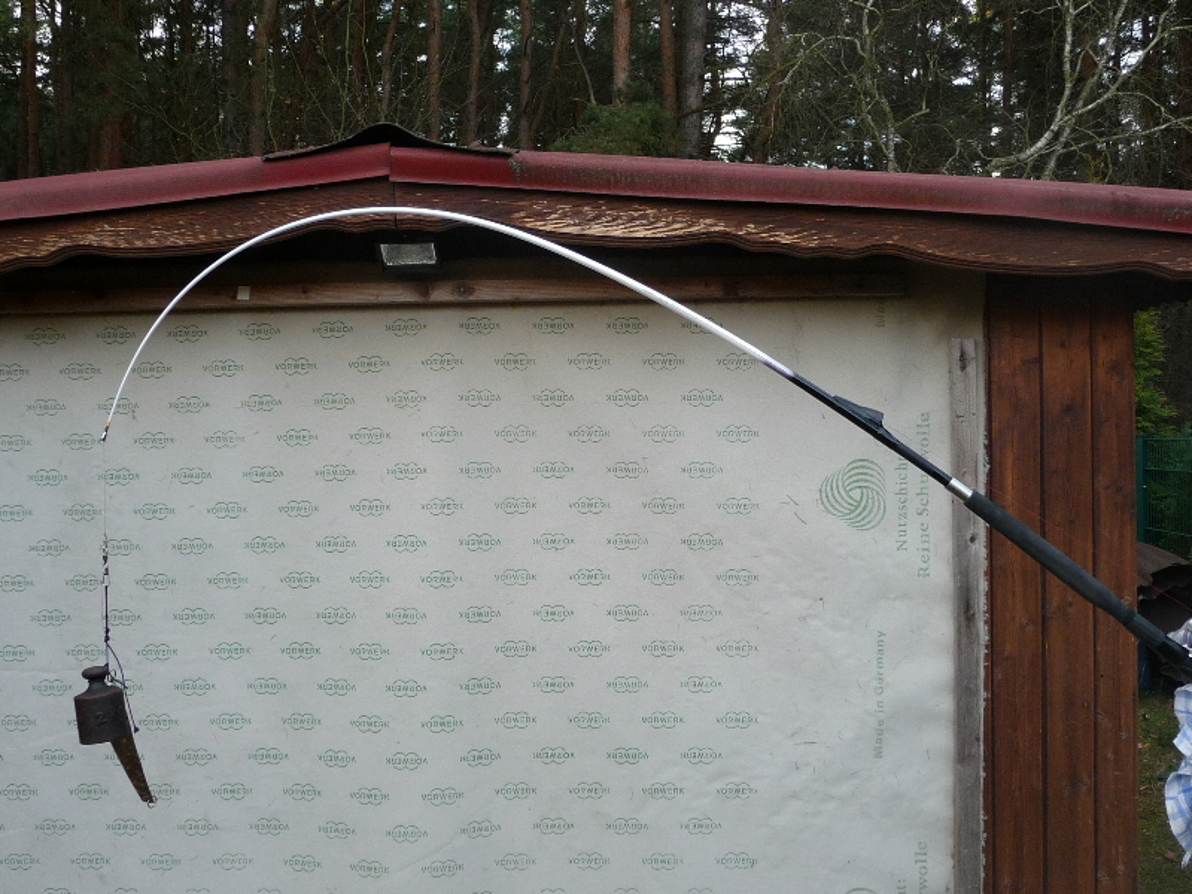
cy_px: 447
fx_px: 1240
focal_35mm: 36
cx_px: 596
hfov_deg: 51.4
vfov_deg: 39.7
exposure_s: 1/50
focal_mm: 4.7
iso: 100
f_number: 3.3
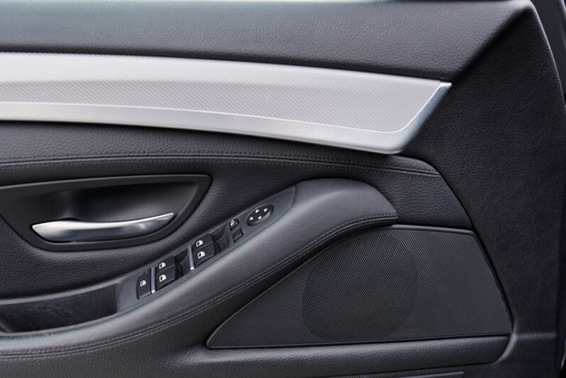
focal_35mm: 31
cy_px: 234
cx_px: 233
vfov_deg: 42.1
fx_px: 487
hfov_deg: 59.9
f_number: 4.5
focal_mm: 24
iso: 100
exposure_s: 1/80
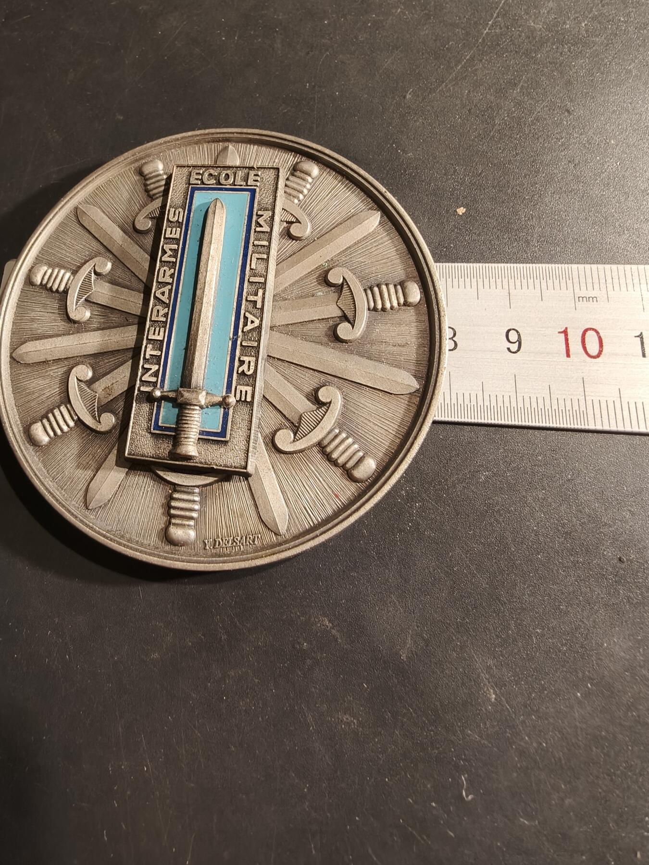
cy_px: 432
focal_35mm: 23
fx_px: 575
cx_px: 324
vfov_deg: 73.9
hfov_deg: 58.9
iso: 160
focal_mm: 2.32
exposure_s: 1/76.4
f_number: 2
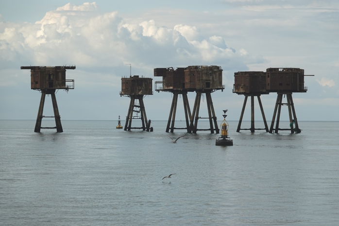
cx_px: 170
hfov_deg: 11.6
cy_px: 113
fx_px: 1666
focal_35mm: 177
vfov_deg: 7.8
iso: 100
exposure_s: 1/1000
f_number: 4
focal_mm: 64.84
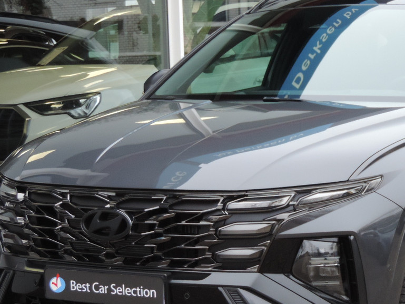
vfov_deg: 11.3
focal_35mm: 131
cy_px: 162
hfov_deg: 15.0
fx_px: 1533
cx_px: 320
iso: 280
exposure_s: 1/60
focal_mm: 12.4
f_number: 3.9
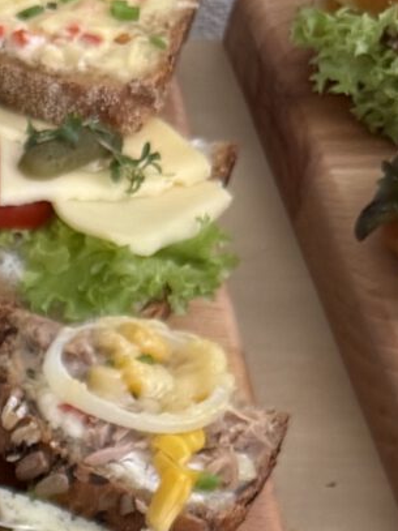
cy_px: 1032
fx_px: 2316
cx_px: -611
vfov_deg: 11.8
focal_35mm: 151
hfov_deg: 8.8
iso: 200
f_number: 1.78
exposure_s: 1/121
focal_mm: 6.76
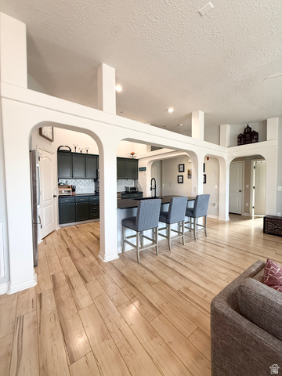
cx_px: 141
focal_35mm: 14
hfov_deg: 85.7
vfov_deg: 102.1
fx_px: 152
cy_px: 188
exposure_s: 1/120
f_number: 2.2
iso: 320
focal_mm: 2.22
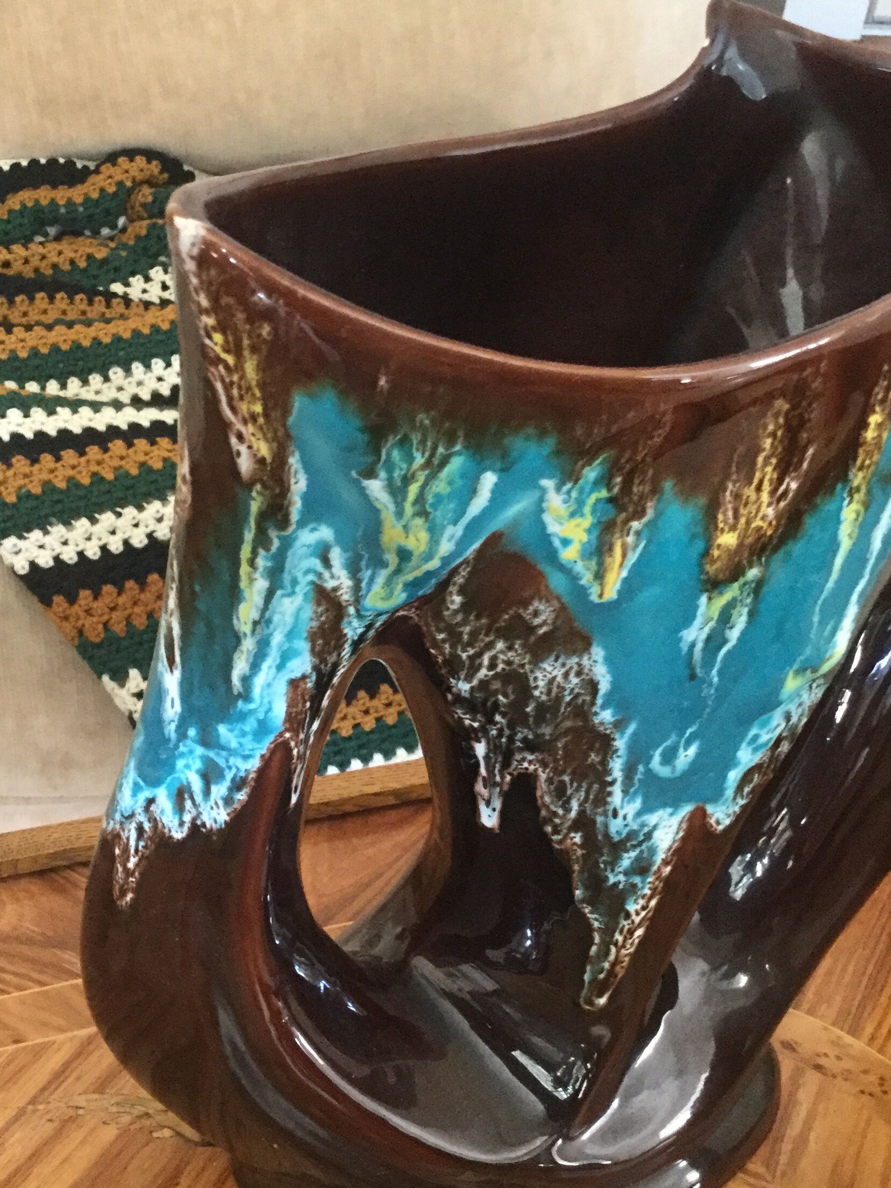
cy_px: 605
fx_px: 1579
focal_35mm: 46
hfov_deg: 31.5
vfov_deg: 41.2
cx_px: 375
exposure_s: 1/25
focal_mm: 3.3
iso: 200
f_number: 2.4
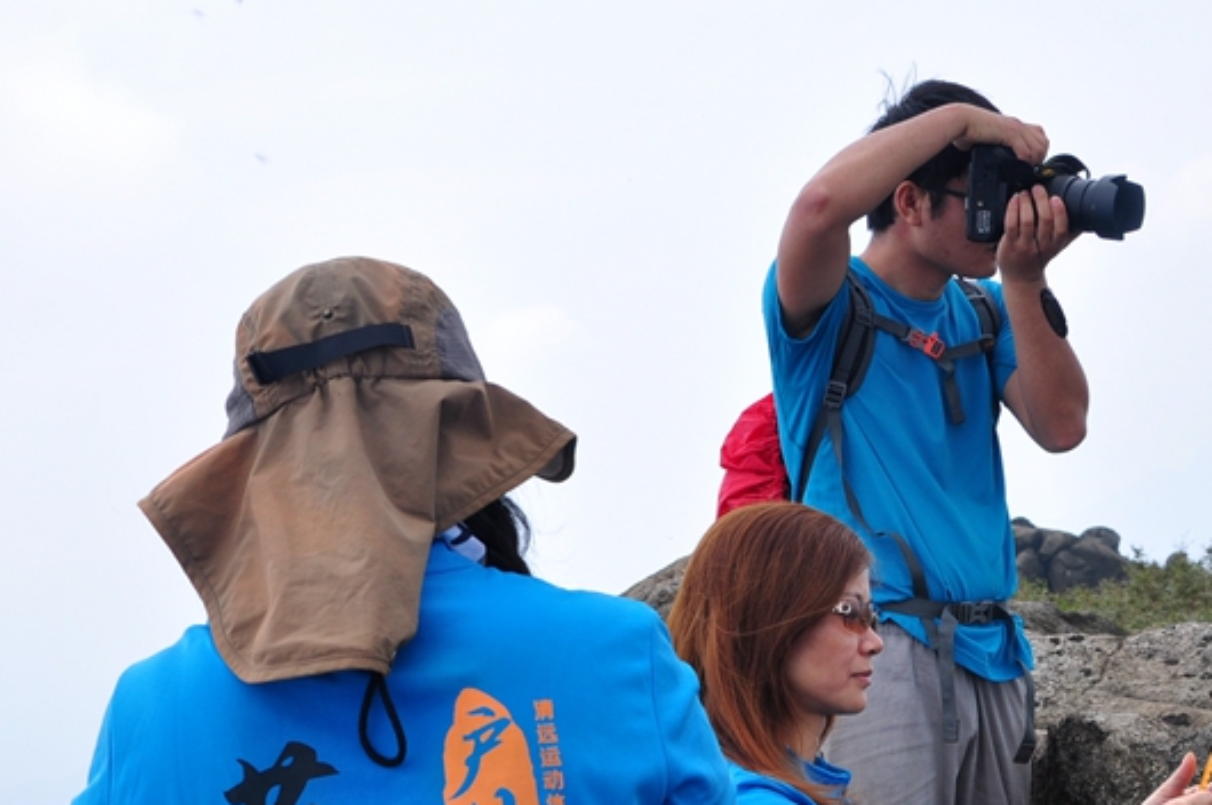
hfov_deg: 23.4
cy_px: 643
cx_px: 745
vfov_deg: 15.6
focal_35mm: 87
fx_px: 2925
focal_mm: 30
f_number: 9
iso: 200
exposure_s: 1/250
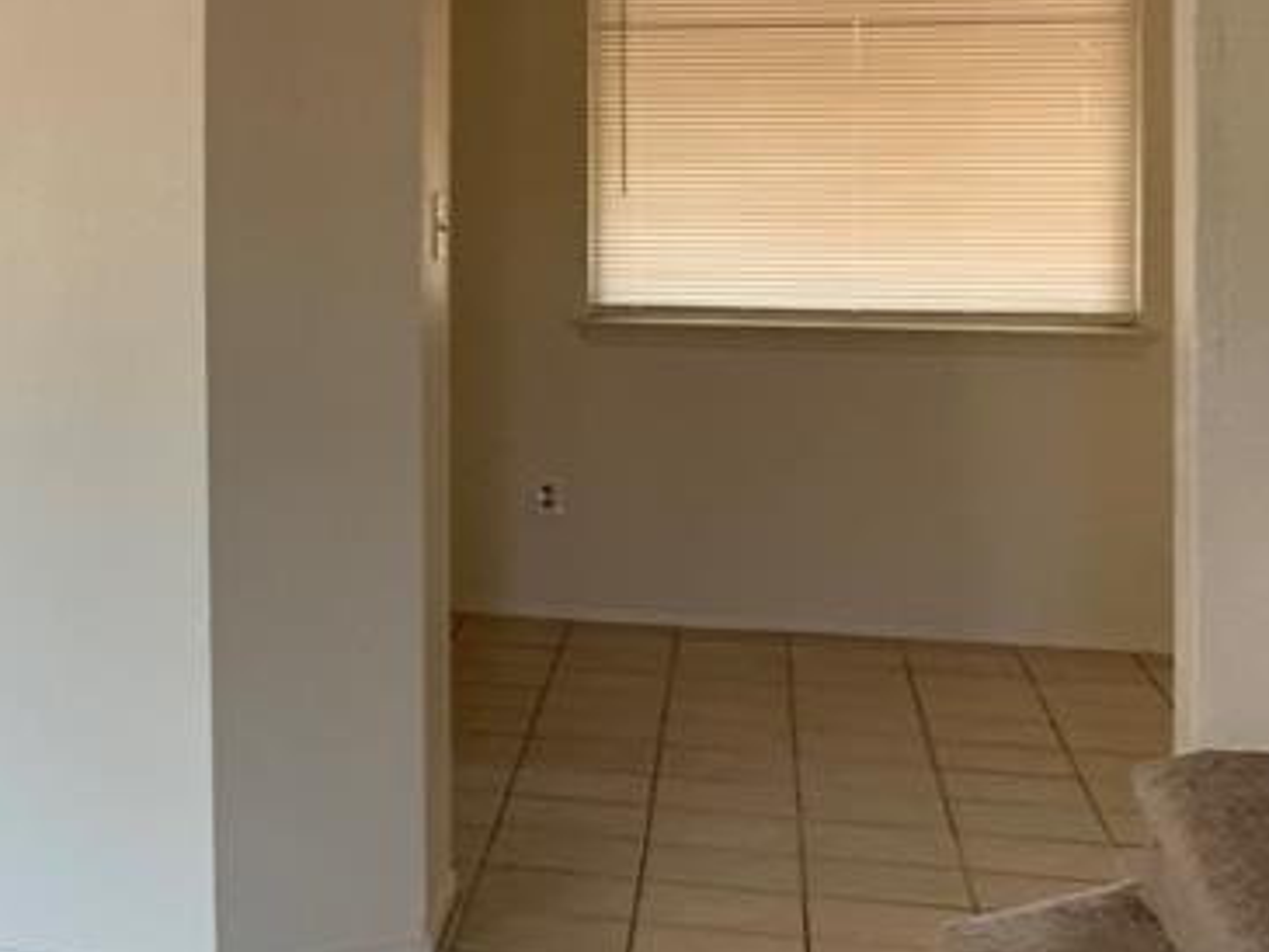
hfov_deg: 24.0
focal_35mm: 73
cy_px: 153
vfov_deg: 19.9
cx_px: -289
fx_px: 2677
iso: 125
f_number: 1.8
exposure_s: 1/60
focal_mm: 4.25
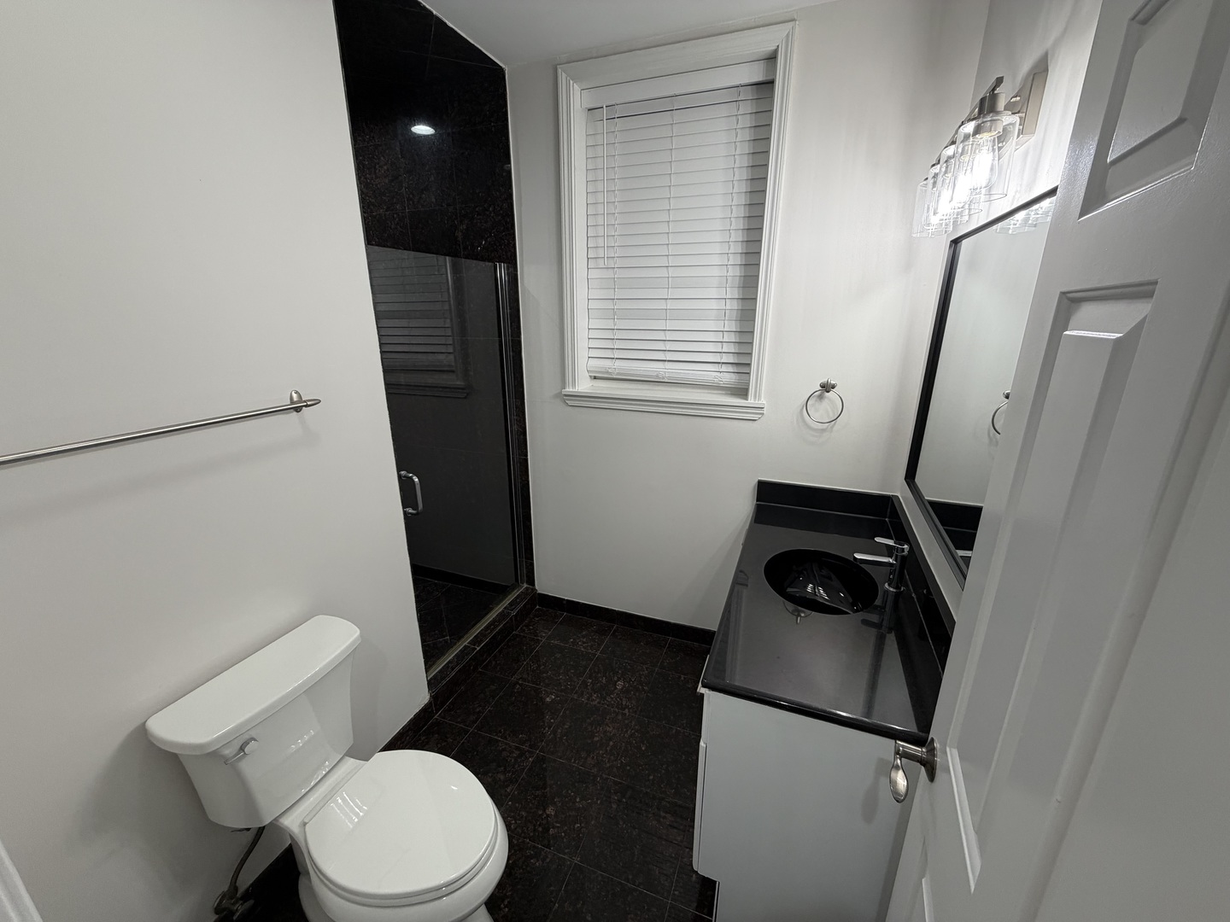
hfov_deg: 102.1
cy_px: 461
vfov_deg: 85.7
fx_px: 497
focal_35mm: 14
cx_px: 615
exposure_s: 1/120
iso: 160
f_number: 2.2
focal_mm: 2.22
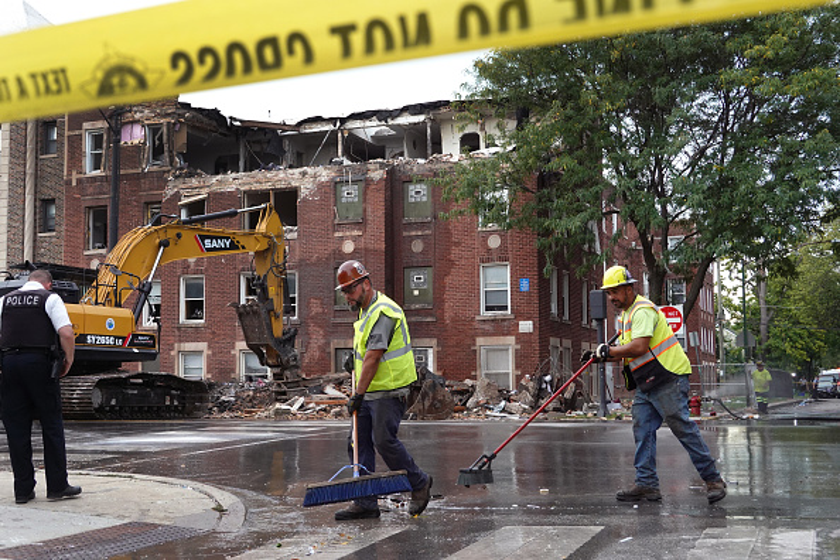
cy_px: 280
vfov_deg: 28.1
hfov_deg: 41.1
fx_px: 1120
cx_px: 420
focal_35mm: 48
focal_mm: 18.24
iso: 800
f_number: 4.5
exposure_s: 1/320
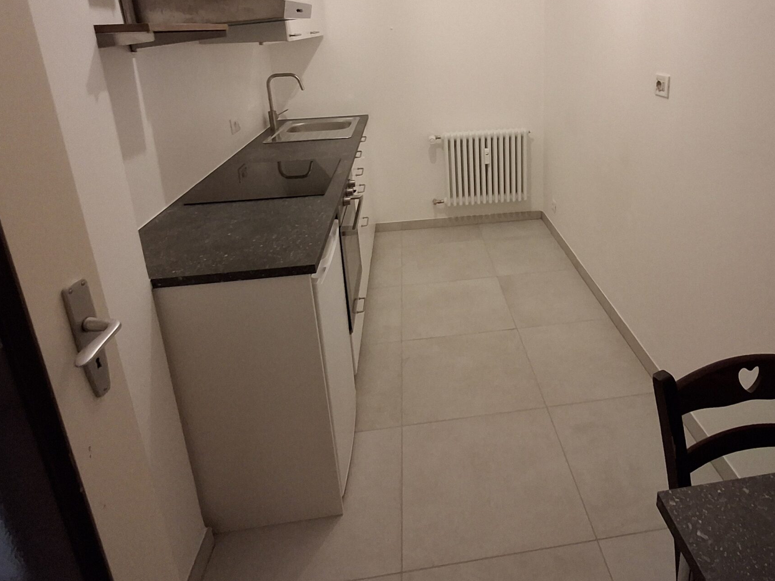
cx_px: 478
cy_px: 185
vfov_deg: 55.4
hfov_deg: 70.6
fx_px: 537
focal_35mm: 24
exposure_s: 1/50
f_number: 2.2
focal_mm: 1.64
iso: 200
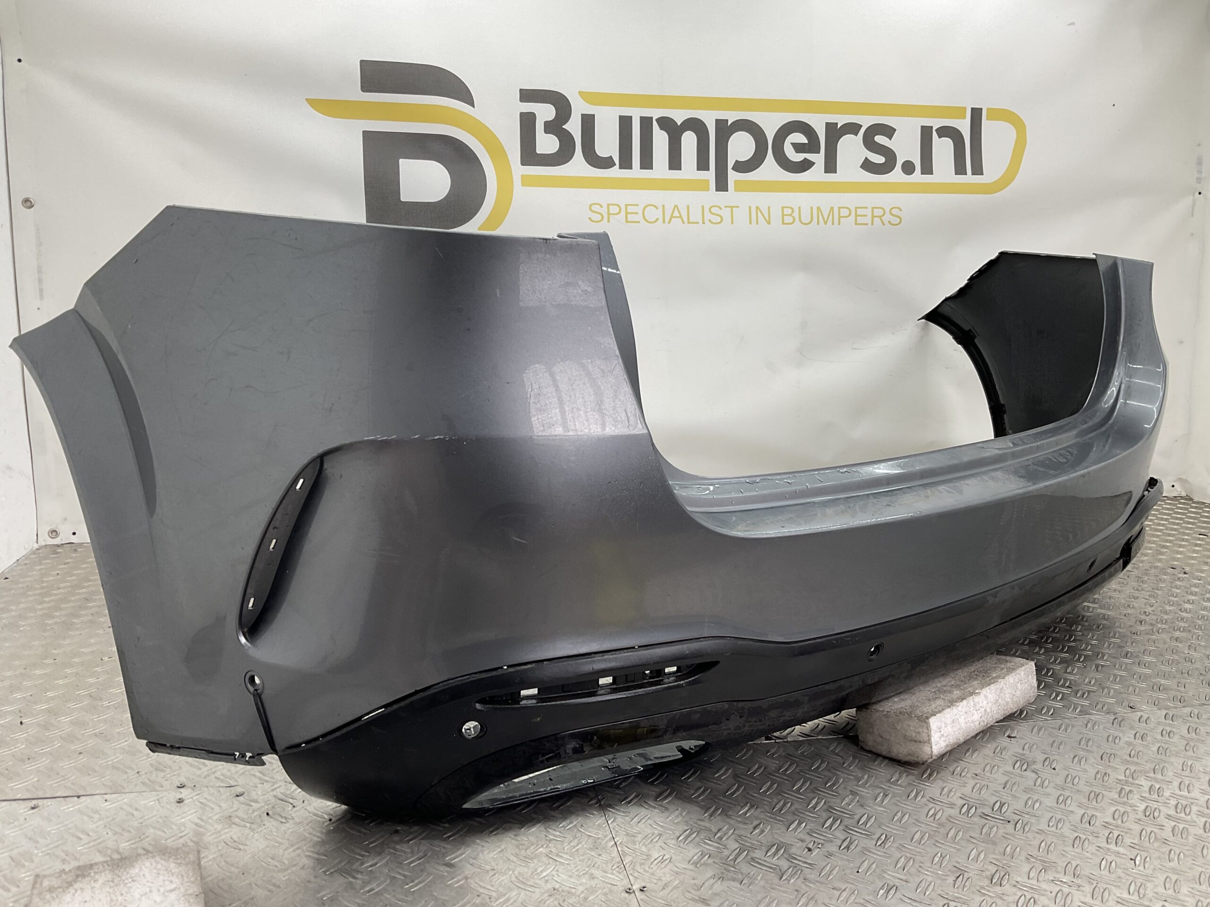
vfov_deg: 48.2
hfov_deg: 61.7
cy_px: 454
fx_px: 1014
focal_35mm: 29
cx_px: 605
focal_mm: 3
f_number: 1.8
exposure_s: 1/120
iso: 25
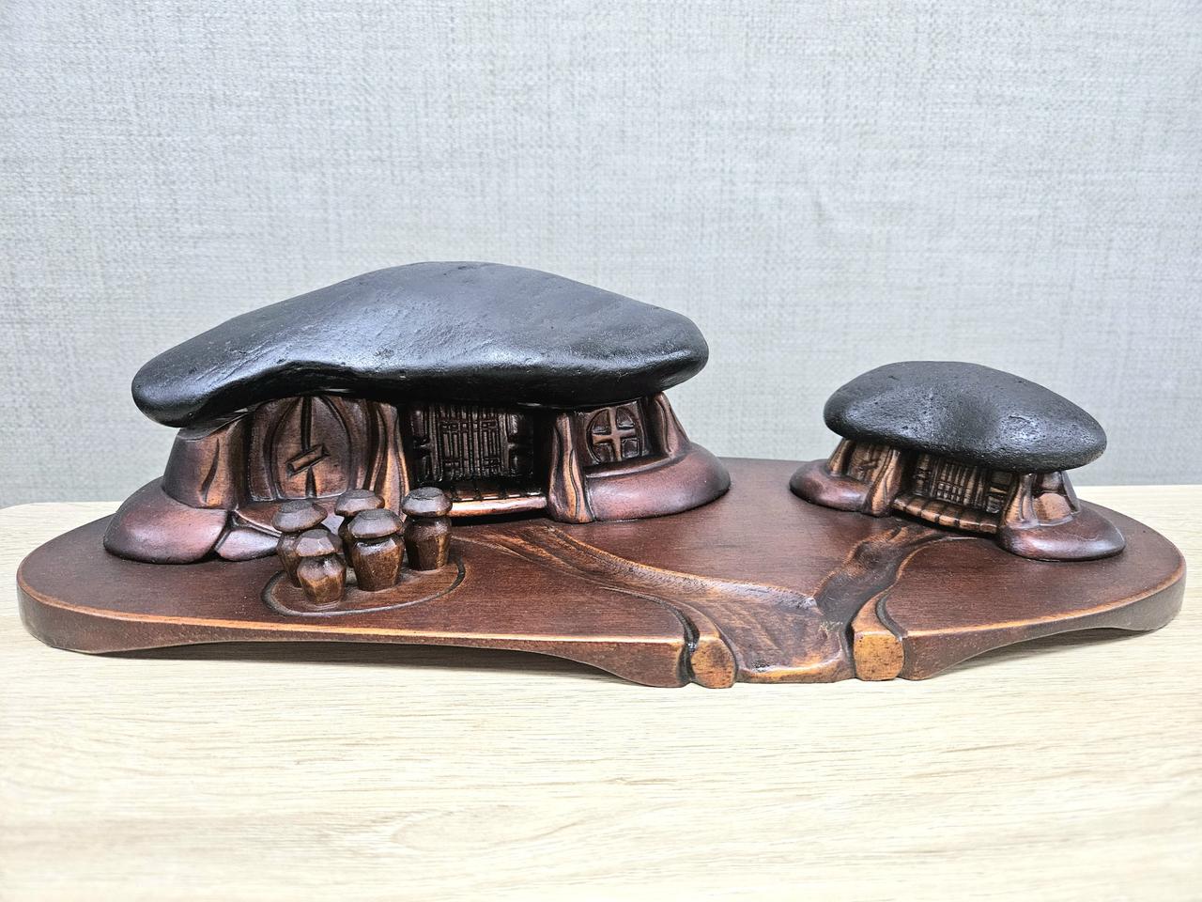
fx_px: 799
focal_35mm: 23
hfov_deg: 73.9
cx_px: 601
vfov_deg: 58.9
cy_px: 451
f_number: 1.8
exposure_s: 1/120
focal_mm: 5.4
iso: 400
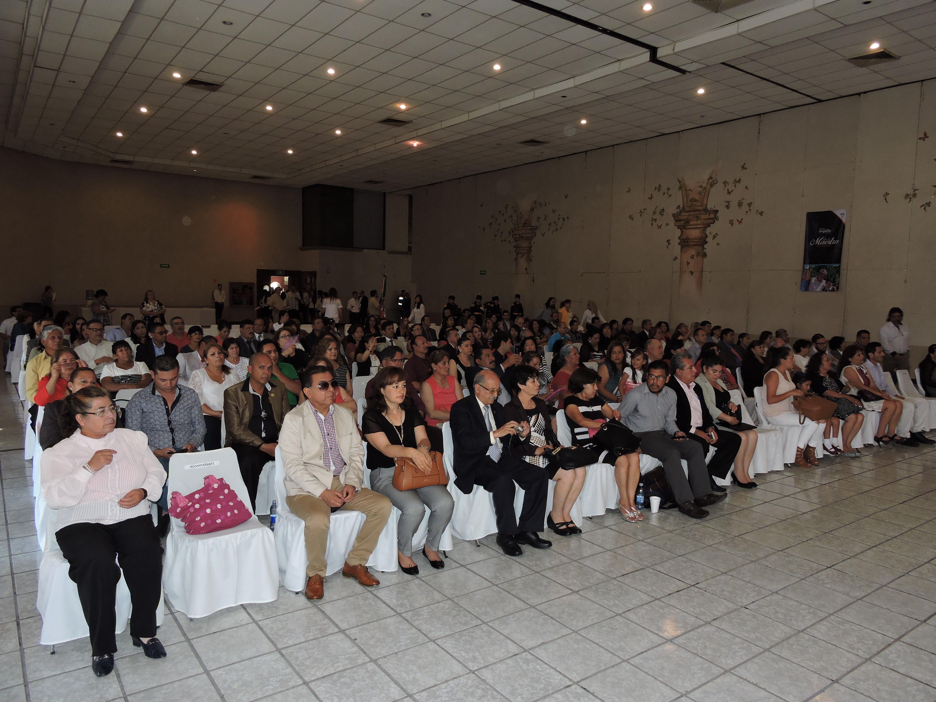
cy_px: 351
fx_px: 649
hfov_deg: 71.6
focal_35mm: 24
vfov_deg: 56.8
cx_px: 468
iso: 200
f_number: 3.3
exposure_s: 1/30
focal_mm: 4.3
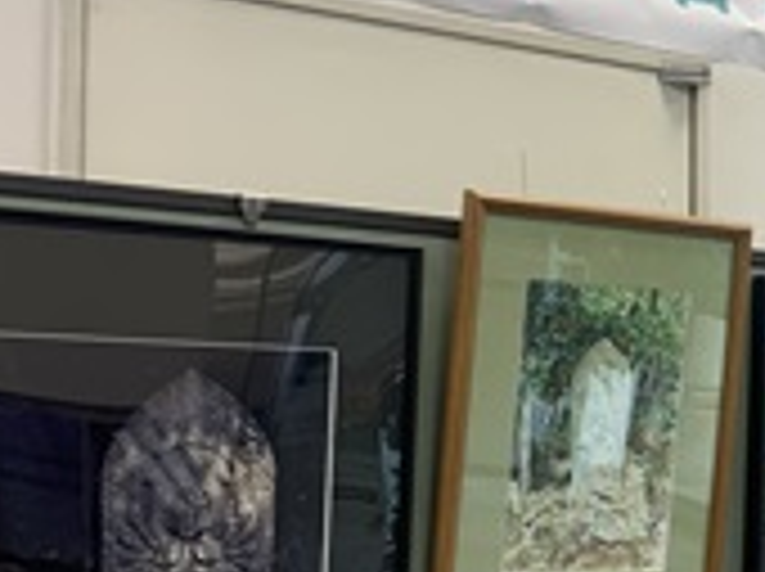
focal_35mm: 98
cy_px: 392
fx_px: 2163
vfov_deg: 15.0
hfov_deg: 18.3
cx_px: 1066
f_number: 1.8
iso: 32
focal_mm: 4.25
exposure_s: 1/121
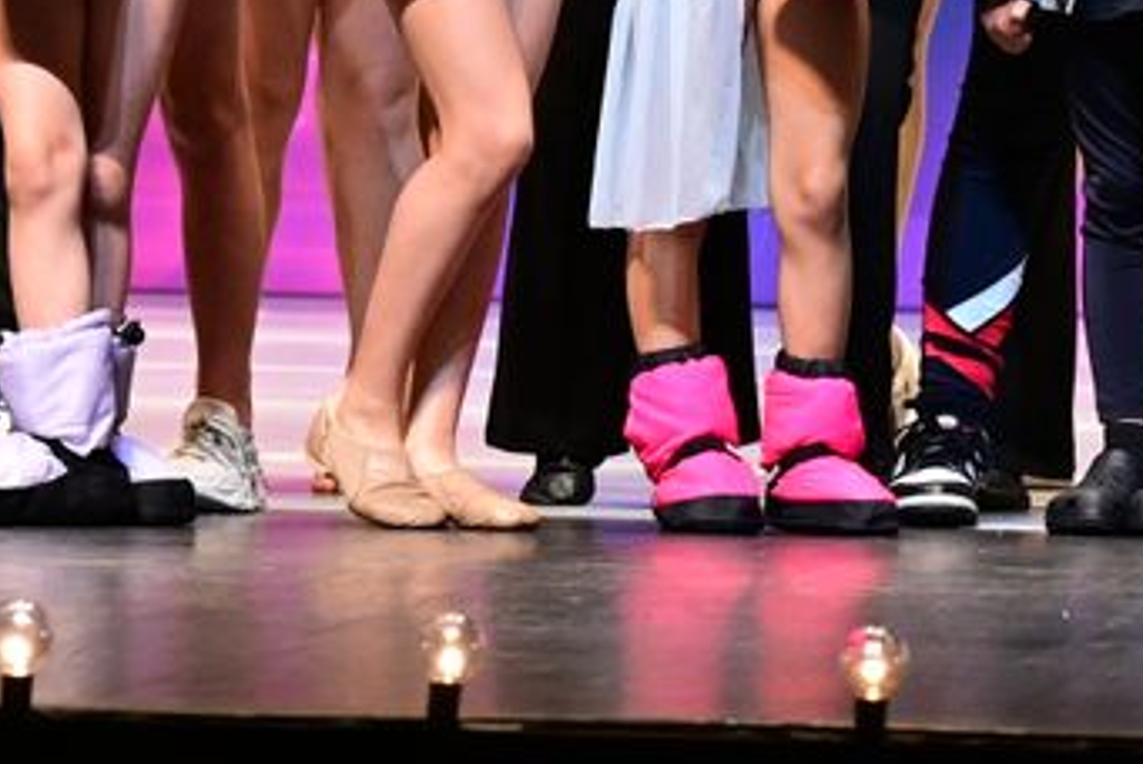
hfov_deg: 5.2
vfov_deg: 3.5
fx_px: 12424
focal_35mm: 391
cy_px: -436
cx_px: 1455
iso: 3200
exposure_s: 1/400
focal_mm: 89
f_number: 4.5
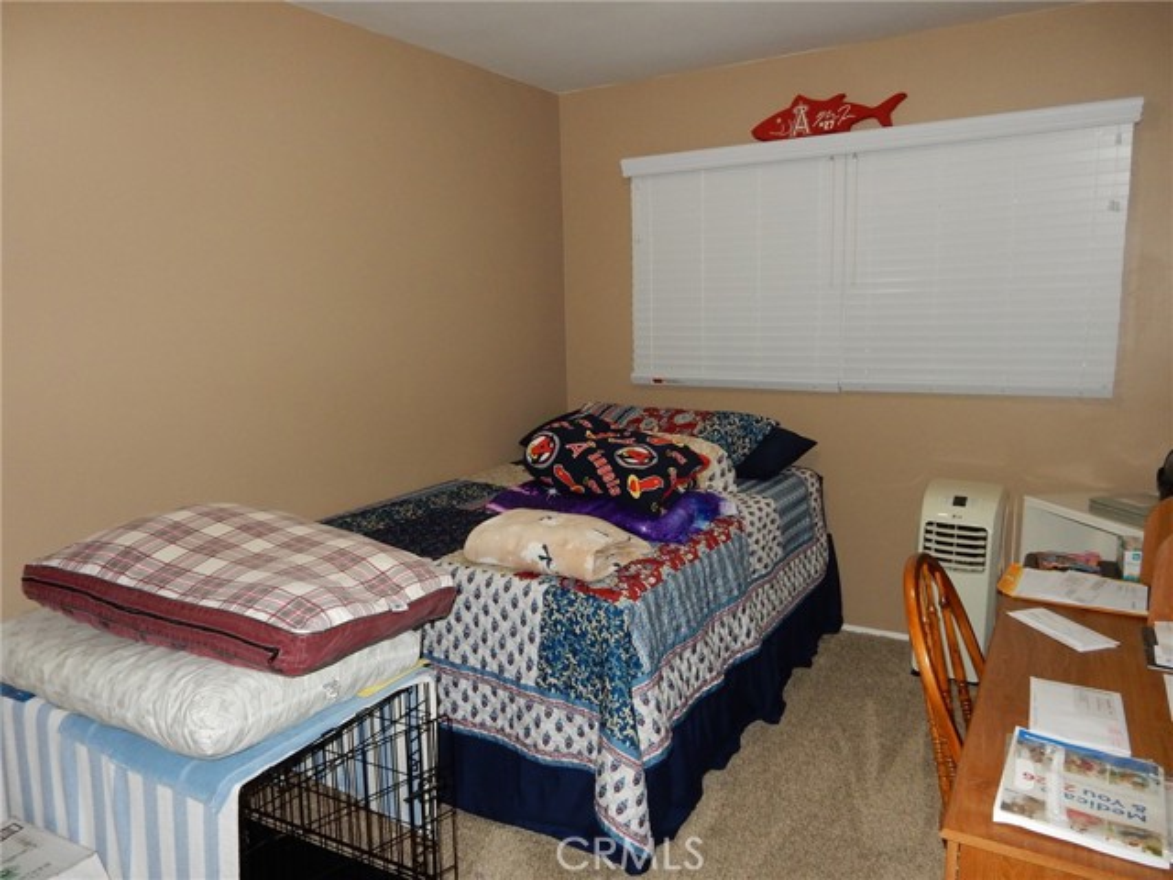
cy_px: 440
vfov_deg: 54.9
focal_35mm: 25
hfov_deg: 69.4
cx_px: 586
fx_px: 847
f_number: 3.7
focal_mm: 4.5
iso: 250
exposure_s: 1/30
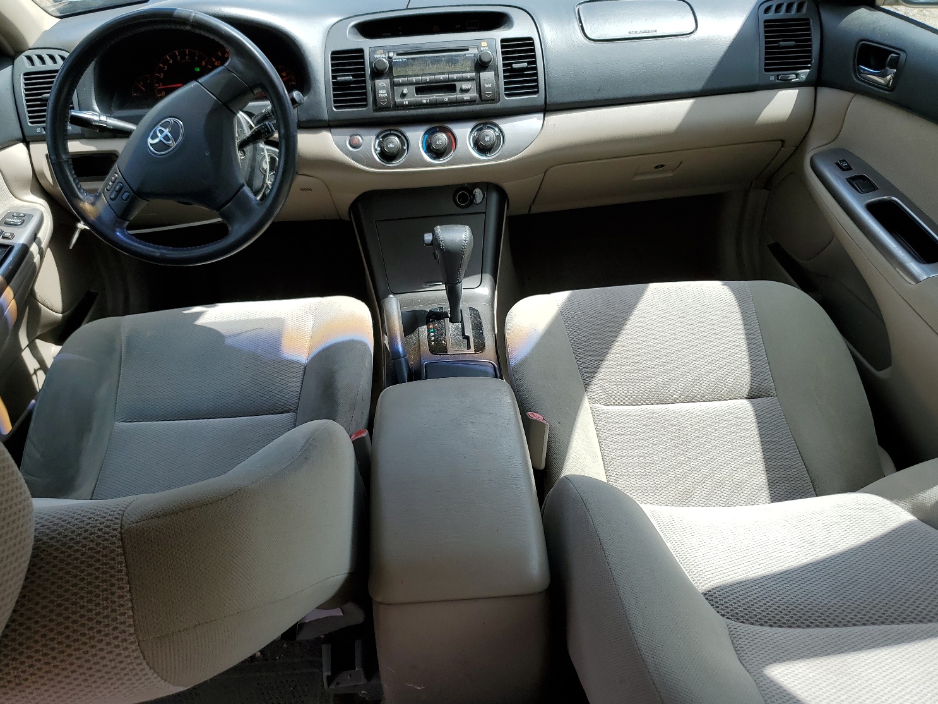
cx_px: 446
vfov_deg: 49.7
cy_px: 356
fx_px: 759
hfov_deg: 63.4
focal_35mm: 28
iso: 50
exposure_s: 1/1111
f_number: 1.5
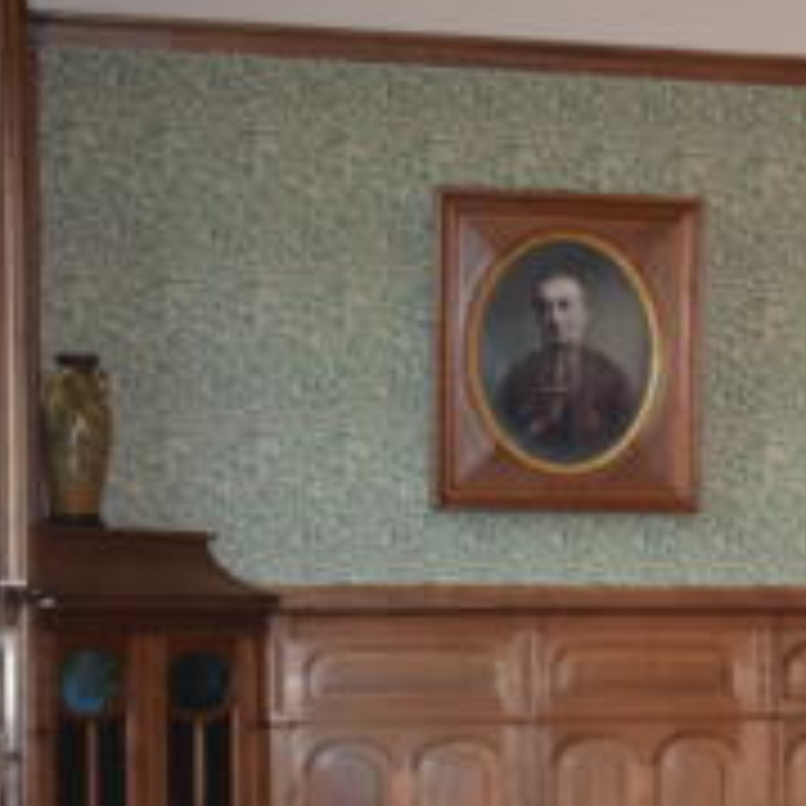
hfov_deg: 15.3
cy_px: 657
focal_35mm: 107
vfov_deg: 16.1
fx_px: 2819
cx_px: 1117
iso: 800
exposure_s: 1/60
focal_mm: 30
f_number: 4
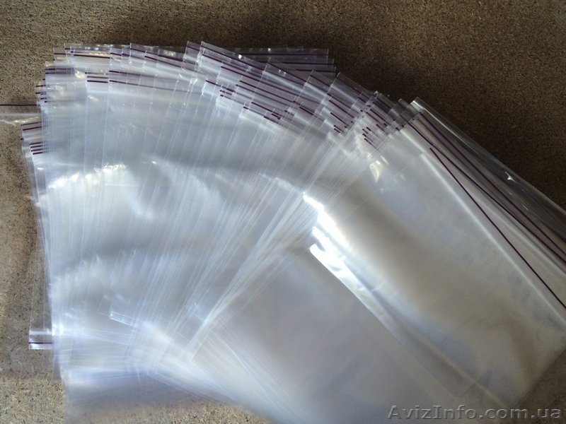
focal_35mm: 29
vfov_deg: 48.2
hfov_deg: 61.7
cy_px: 212
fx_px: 474
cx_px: 283
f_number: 2.2
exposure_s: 1/60
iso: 50
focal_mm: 4.15
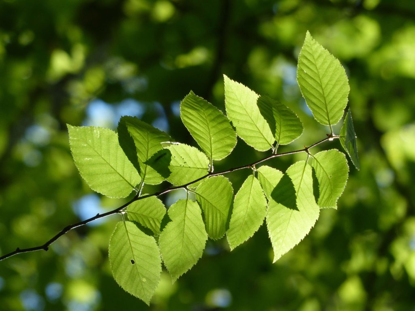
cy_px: 156
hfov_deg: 3.6
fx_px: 6630
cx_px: 208
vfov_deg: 2.7
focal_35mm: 553
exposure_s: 1/640
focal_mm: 99.5
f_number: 4
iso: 160
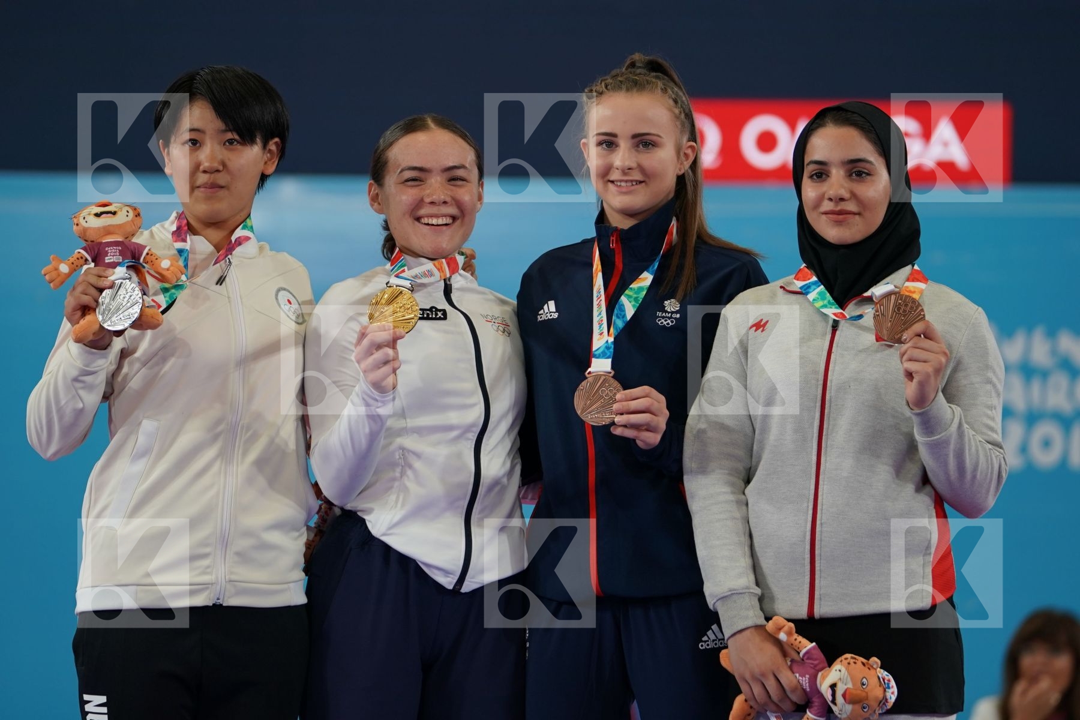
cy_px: 360
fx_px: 7109
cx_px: 540
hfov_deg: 8.7
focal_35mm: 237
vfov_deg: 5.8
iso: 320
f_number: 2.8
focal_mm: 158
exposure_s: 1/250
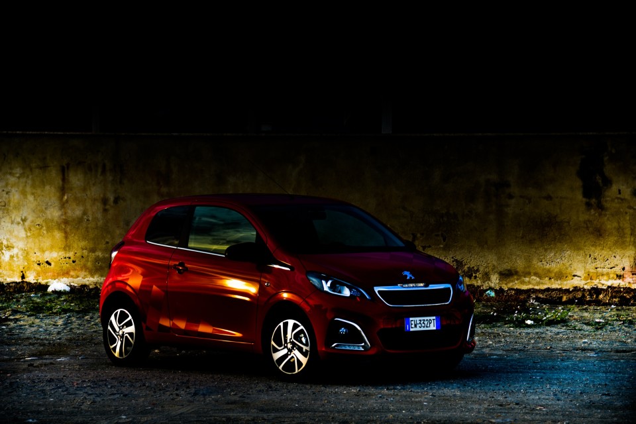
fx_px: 2120
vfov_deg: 11.4
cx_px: 318
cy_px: 212
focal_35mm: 120
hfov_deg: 17.1
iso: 100
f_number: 5.6
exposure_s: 1/60
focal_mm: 120
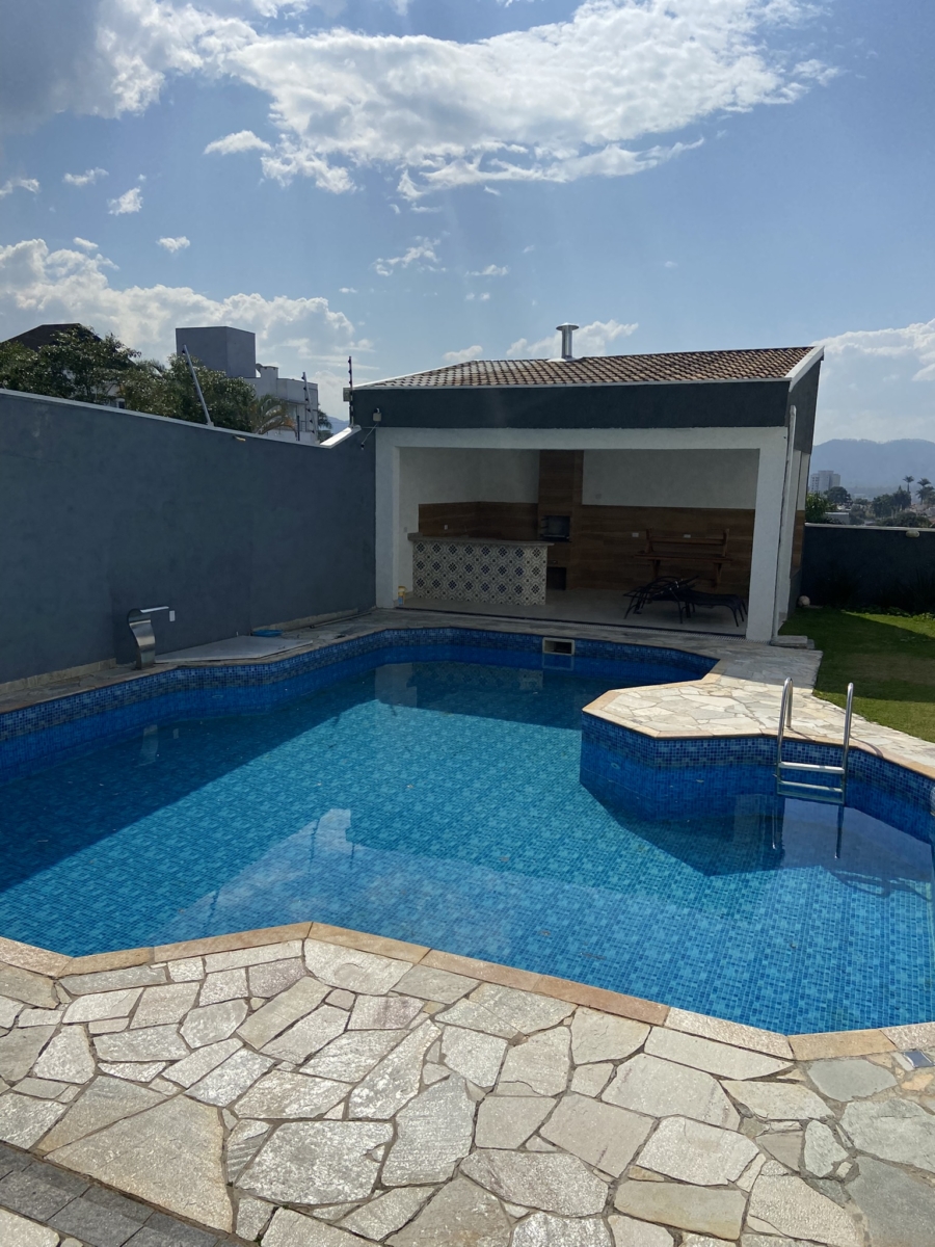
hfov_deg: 53.1
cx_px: 468
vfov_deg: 67.3
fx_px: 936
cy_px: 624
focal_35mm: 26
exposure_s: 1/7194
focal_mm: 4.25
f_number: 1.8
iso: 32
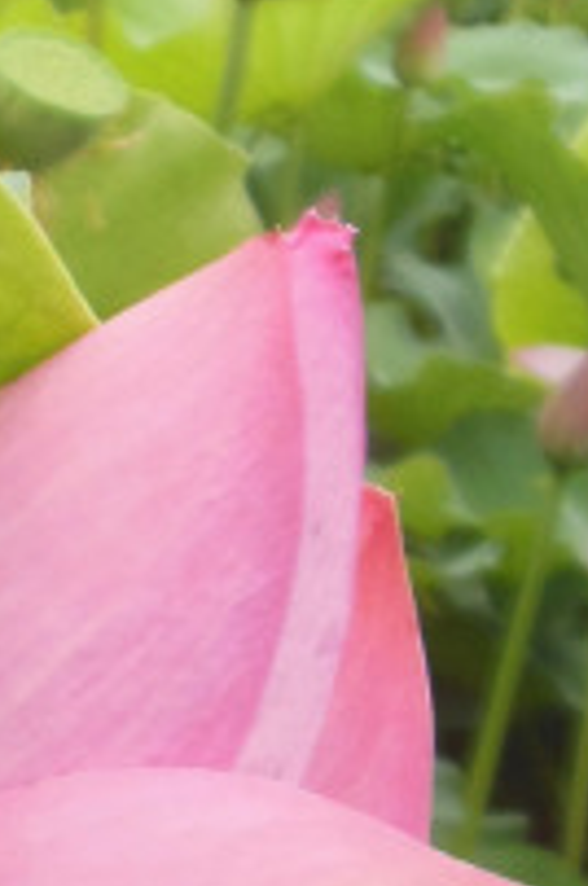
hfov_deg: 9.8
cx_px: -509
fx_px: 3245
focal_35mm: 132
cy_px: 816
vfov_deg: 15.4
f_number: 3.2
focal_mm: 4.5
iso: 125
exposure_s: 1/200
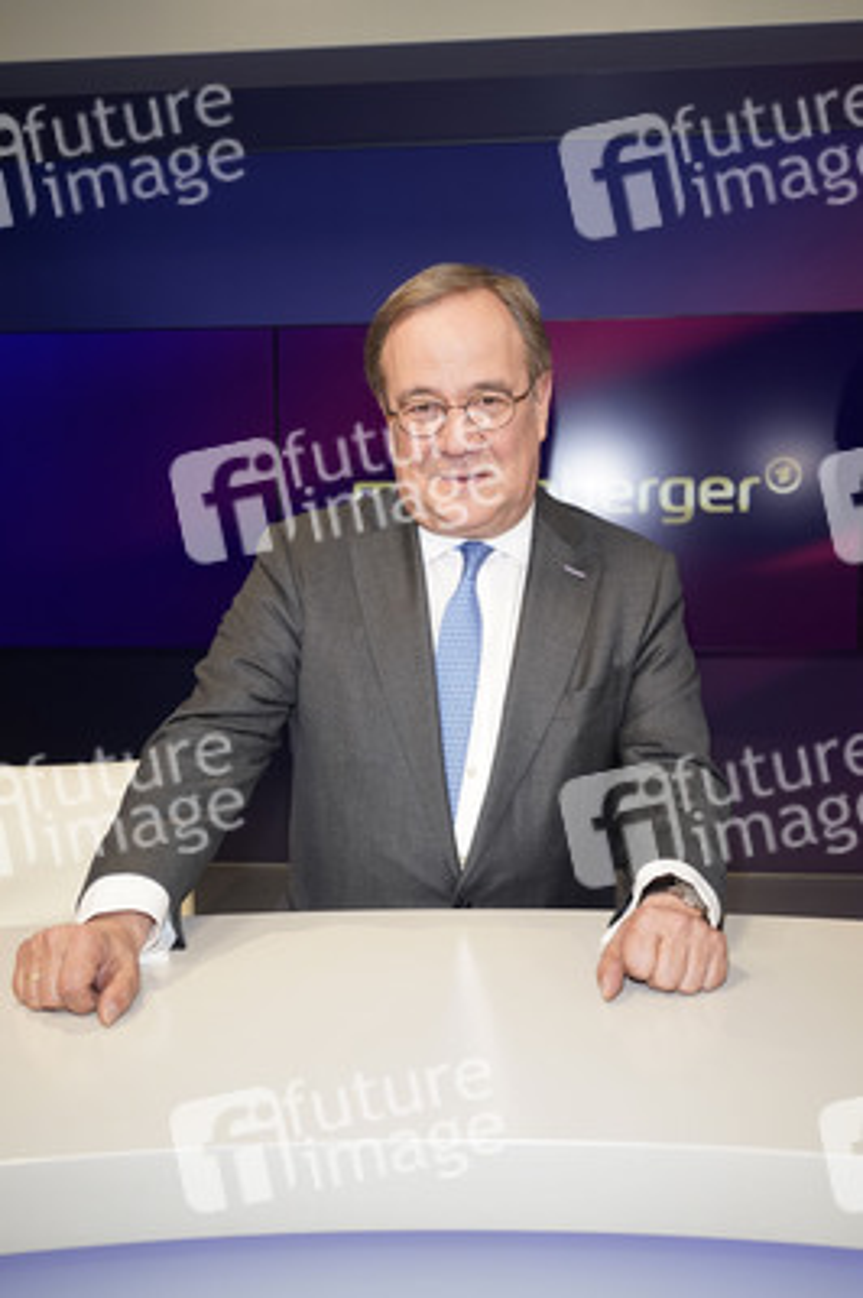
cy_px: 649
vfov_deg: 53.2
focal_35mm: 36
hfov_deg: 36.8
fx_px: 1297
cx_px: 432
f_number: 5.6
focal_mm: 36
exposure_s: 1/160
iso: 2000
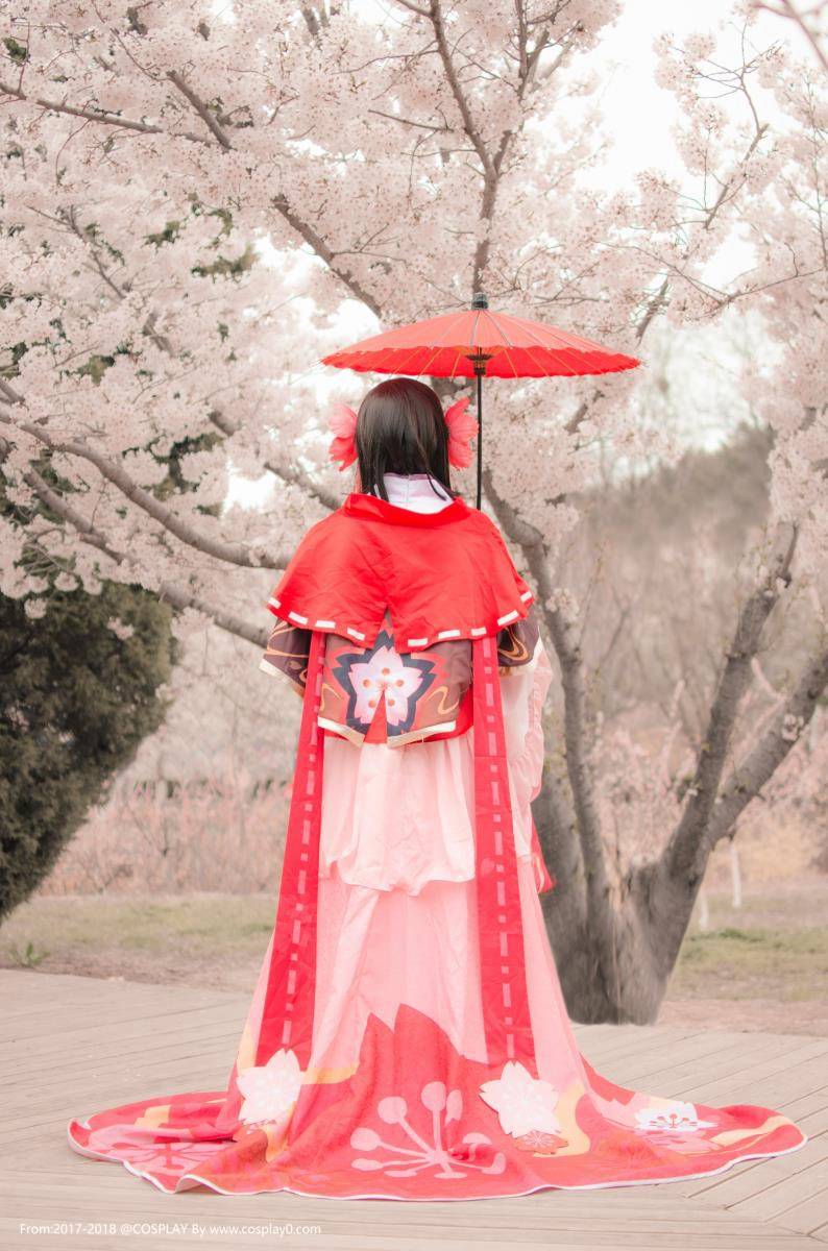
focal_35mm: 52
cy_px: 626
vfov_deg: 37.9
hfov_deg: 25.6
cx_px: 414
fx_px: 1821
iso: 100
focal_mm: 35
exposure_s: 1/400
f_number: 1.8
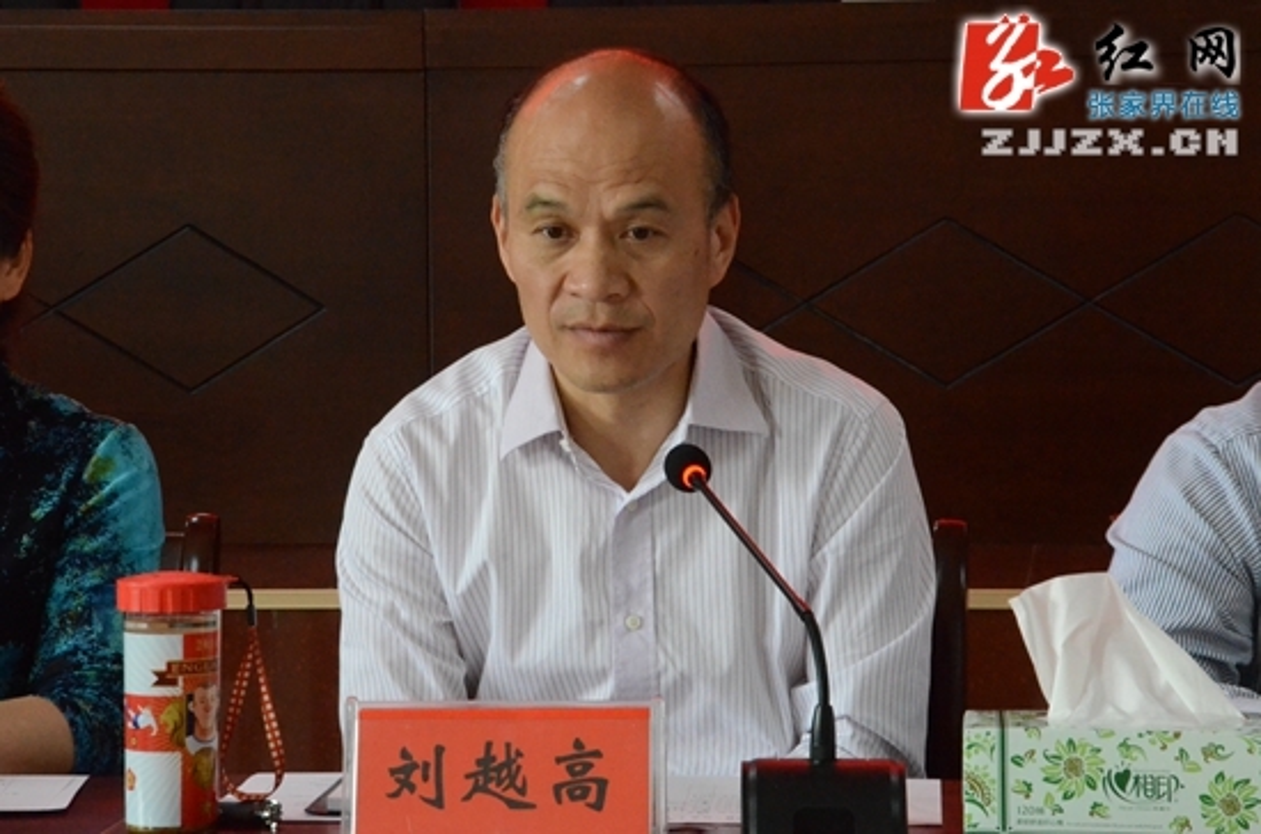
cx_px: 630
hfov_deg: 17.1
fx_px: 4194
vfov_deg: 11.4
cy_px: 417
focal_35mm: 120
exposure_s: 1/30
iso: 6400
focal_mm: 80
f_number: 18
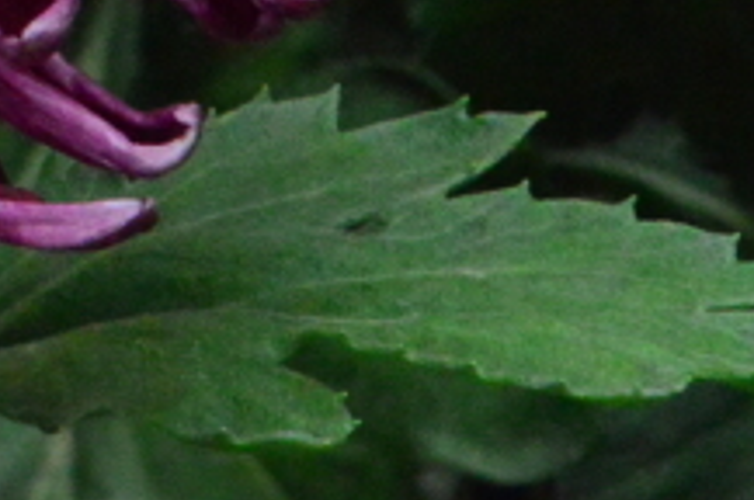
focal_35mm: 2127
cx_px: -636
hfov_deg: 1.0
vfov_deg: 0.6
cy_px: -554
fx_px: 44482
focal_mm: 300
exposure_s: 1/200
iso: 6400
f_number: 22
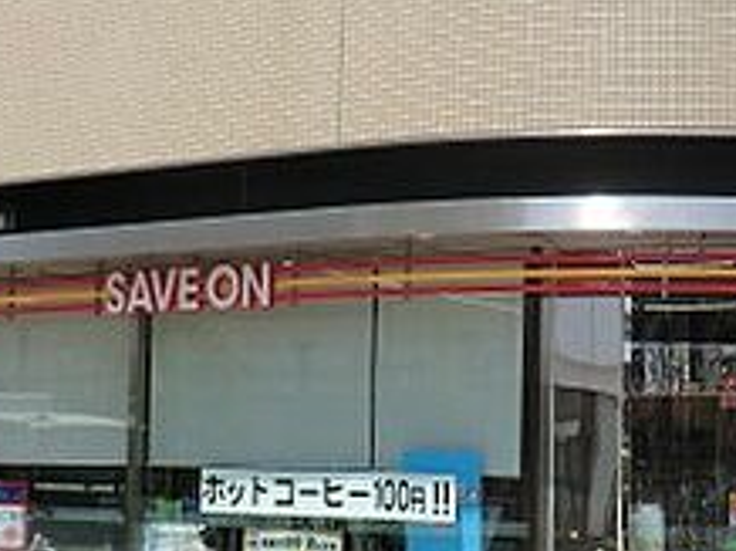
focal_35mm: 85
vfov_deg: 17.3
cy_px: 362
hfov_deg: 22.7
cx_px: 598
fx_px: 1805
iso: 80
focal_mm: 5.2
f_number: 3.5
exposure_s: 1/800
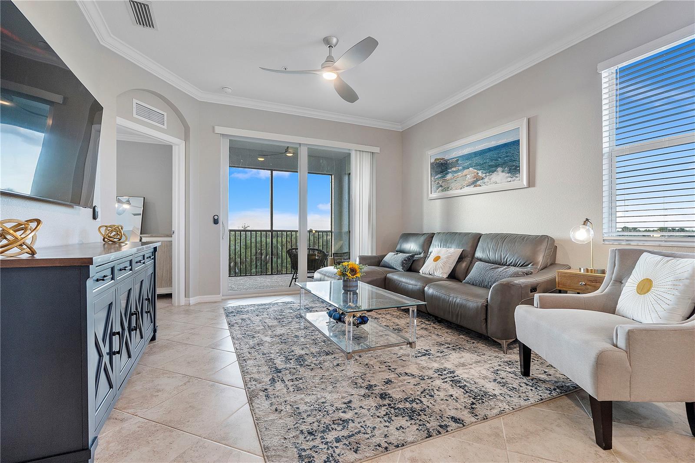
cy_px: 232
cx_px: 348
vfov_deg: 72.0
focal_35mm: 16
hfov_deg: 95.0
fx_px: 318
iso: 250
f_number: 4
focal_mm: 11
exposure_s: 1/40
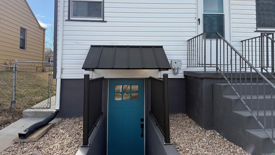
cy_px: 58
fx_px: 197
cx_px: 138
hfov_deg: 69.8
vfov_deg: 42.6
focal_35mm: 27
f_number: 1.78
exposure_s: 1/2445
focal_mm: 6.76
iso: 100
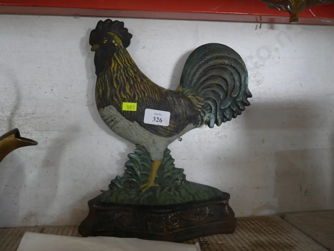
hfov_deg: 53.9
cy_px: 126
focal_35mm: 34
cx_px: 167
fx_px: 328
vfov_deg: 41.8
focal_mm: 17
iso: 800
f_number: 4
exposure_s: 1/60
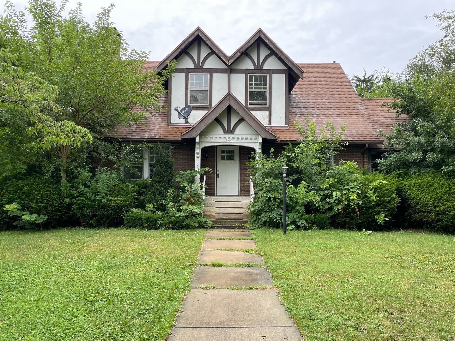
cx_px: 228
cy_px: 170
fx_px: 342
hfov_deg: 67.3
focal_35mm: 26
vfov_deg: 53.1
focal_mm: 4.2
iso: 32
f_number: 1.6
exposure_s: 1/424
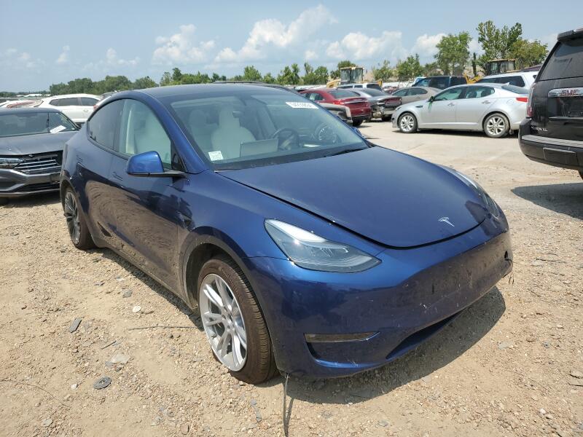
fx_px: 438
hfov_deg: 67.3
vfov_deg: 53.1
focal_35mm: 26
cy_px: 218
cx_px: 292
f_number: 1.5
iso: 50
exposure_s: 1/3333
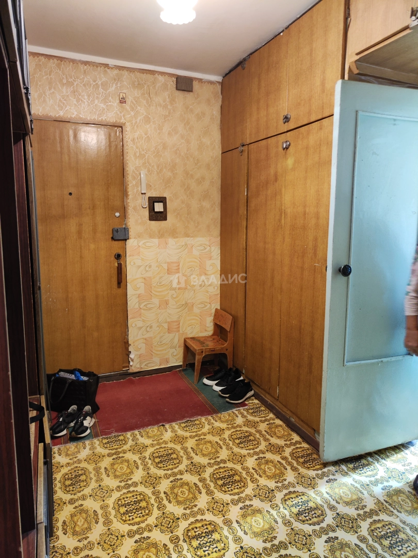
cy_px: 279
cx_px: 209
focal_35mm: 24
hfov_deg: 56.8
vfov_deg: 71.6
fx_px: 386
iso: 470
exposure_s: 1/25
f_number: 1.88
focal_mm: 5.59
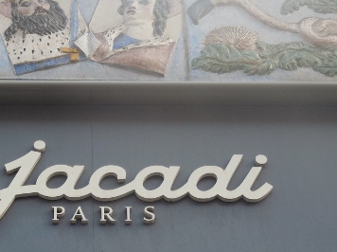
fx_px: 1225
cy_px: 193
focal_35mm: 126
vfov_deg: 11.7
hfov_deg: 15.6
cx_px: 70
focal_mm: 12.6
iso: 125
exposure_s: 1/200
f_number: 4.7
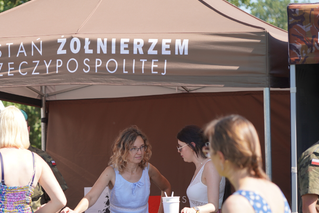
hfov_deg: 12.5
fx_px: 1453
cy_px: 171
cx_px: 67
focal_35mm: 164
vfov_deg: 8.4
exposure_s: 1/320
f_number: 4.5
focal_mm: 101
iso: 100
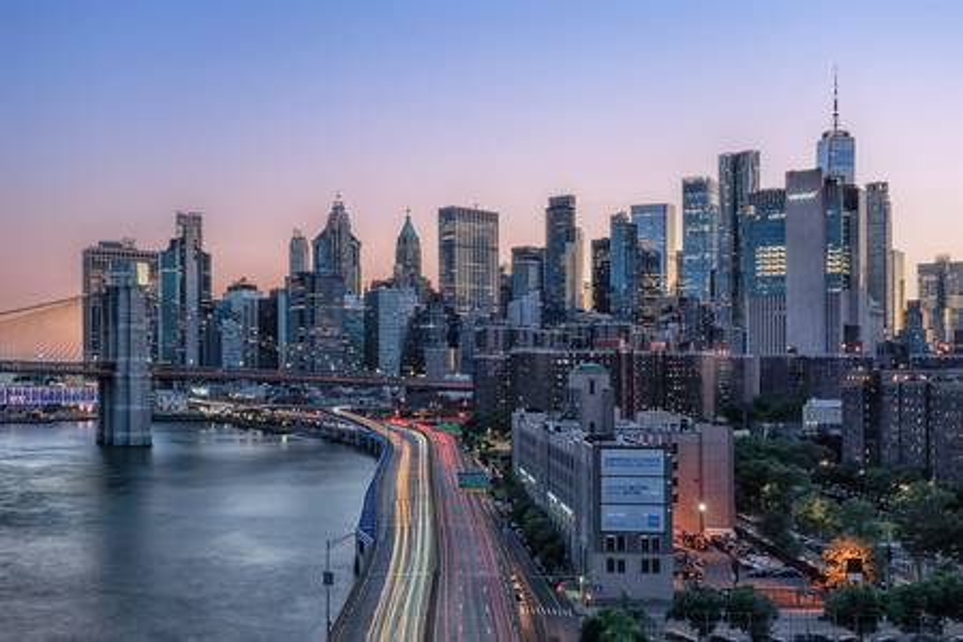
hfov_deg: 53.1
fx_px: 963
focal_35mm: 36
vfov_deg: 36.9
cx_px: 482
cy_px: 321
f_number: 22
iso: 64
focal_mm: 36
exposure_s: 10
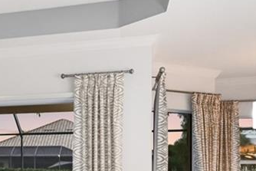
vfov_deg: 19.4
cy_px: 192
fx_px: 477
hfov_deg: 25.7
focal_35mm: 67
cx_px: -77
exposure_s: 1/60
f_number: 4
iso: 3200
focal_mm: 14
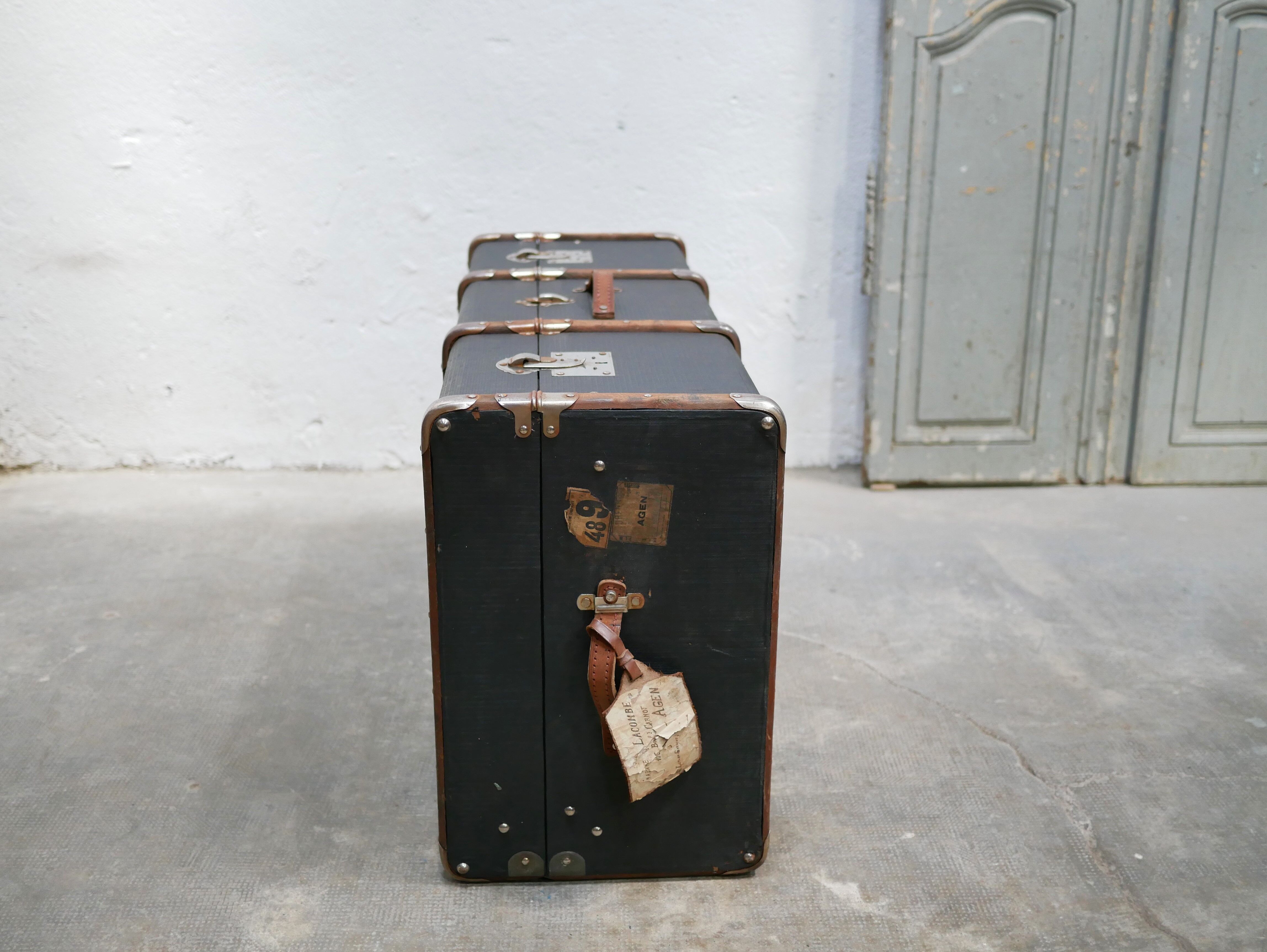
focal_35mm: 40
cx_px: 634
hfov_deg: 46.8
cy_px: 476
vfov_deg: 36.0
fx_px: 1465
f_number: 1.7
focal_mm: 20
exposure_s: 1/60
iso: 640
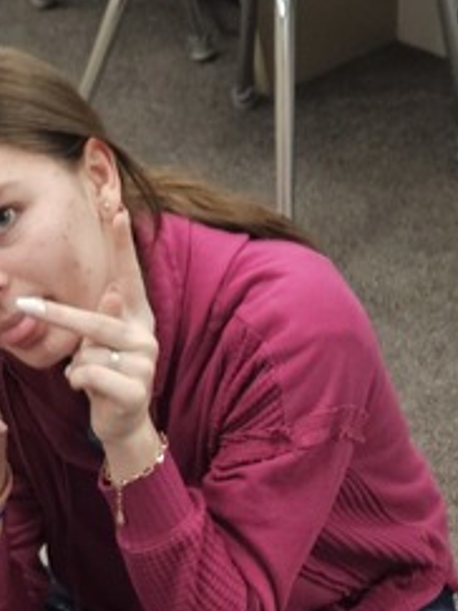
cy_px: 905
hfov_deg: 15.2
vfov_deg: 18.1
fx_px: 1713
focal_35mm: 97
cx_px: 169
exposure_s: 1/24
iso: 640
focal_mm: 5.4
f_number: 1.8
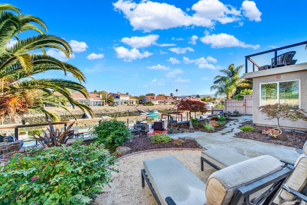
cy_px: 102
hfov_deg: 104.2
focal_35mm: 14
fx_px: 119
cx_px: 154
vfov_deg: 81.3
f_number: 14
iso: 100
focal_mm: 14
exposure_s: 1/30
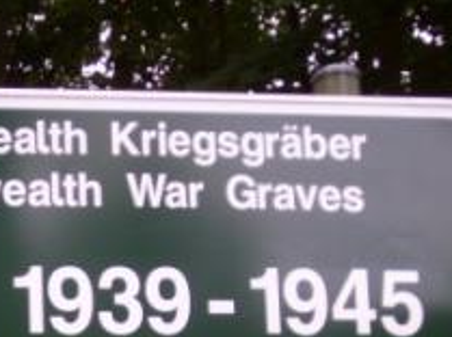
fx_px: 1708
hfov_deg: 14.9
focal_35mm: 131
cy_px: 359
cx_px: 37
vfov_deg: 11.1
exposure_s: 1/125
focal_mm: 10.1
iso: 80
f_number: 3.7
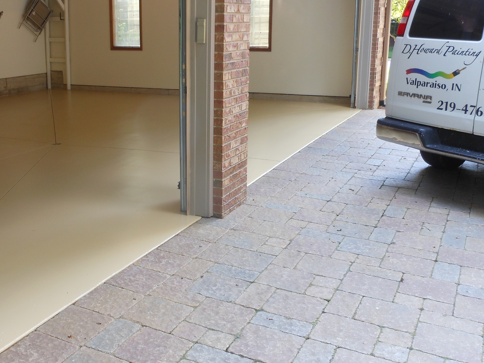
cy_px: 158
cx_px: 160
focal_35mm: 42
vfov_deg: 34.3
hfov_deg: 44.1
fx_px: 587
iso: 80
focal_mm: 5
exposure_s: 1/30
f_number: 3.7
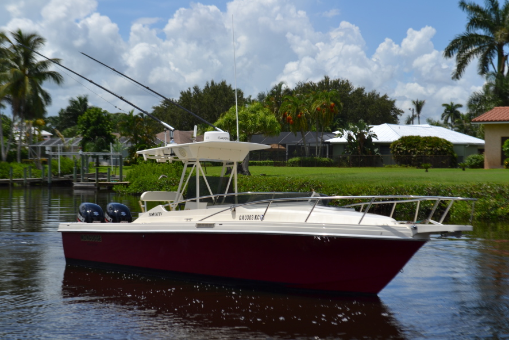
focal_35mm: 64
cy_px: 170
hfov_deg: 31.4
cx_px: 253
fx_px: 905
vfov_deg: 21.2
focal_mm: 42
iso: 100
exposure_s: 1/320
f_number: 9
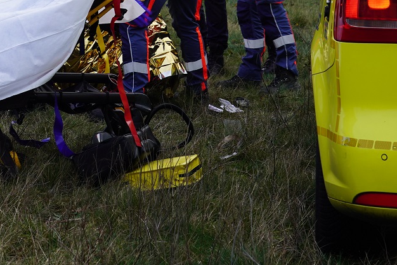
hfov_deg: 15.0
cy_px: -65
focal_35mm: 135
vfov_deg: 10.0
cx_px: 47
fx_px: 1488
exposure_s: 1/80
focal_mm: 44
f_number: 5
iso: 100
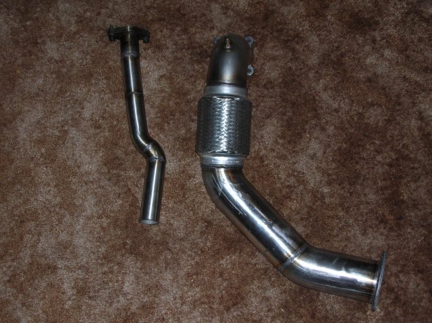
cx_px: 216
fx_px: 673
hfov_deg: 35.6
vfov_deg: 27.0
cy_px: 162
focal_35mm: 54
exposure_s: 1/60.1
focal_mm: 9.1
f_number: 3.4
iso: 50
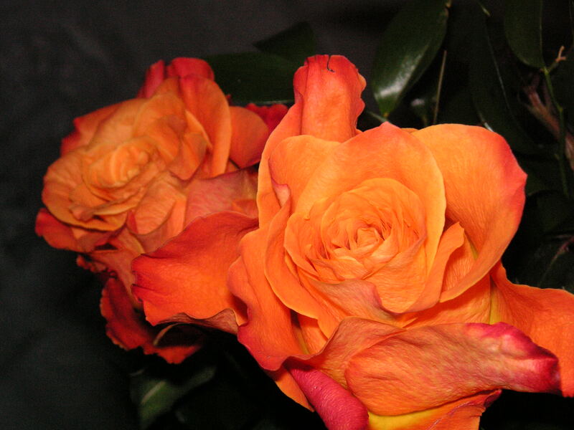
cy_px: 215
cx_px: 287
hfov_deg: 22.3
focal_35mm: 88
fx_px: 1459
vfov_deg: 16.8
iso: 160
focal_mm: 14.6
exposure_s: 1/90
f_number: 11
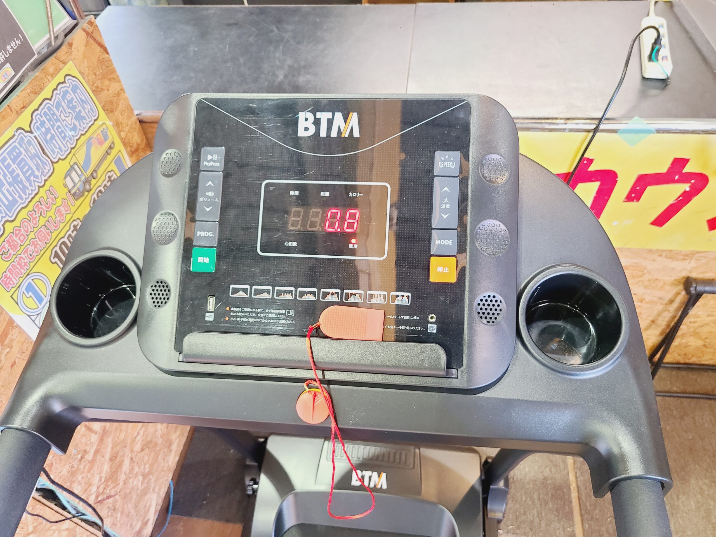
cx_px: 358
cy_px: 268
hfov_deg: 67.3
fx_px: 538
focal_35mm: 26
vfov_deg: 53.1
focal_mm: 5.4
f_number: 1.8
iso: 400
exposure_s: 1/50
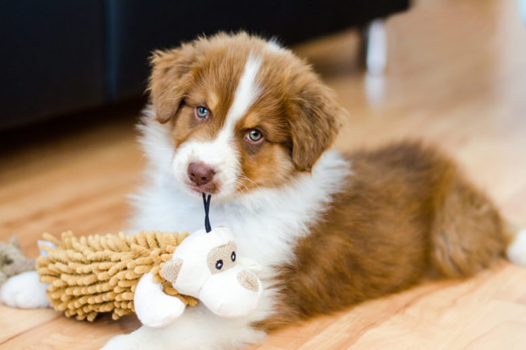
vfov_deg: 18.2
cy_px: 175
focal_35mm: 75
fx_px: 1095
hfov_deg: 27.0
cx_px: 263
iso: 800
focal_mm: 50
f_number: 2.2
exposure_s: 1/160
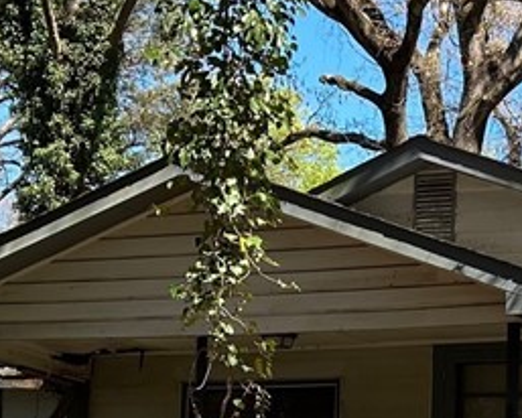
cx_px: 382
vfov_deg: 15.0
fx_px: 1562
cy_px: 432
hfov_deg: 18.9
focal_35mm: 101
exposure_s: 1/1326
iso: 50
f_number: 1.5
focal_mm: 5.7
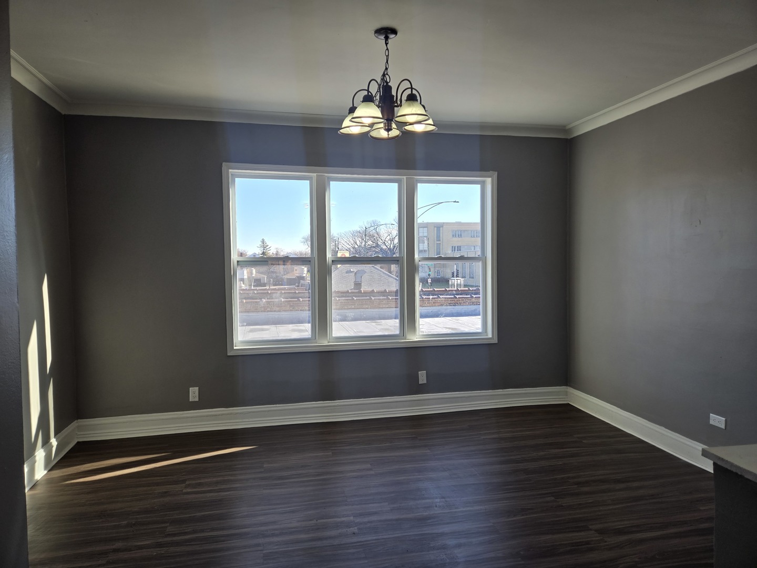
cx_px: 378
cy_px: 284
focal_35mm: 23
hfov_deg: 73.9
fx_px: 503
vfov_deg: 58.9
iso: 25
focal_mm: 5.4
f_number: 1.8
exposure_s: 1/266
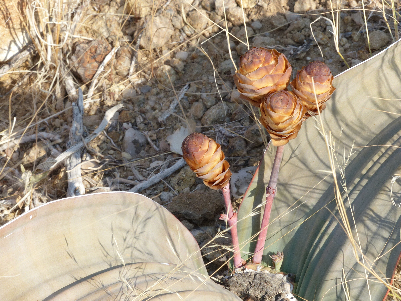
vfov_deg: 4.6
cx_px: 200
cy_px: 150
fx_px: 3742
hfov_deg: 6.1
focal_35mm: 323
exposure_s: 1/160
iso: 100
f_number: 8
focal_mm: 58.2
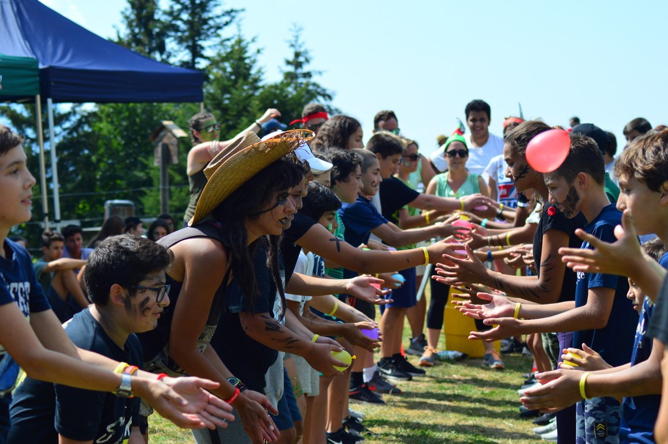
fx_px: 1947
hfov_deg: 19.5
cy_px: 222
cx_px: 334
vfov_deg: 13.0
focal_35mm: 105
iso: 200
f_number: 5.6
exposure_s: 1/640
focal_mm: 70
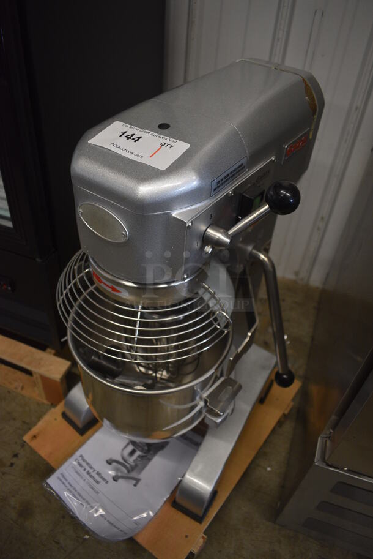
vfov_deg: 67.3
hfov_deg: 48.0
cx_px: 186
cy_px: 280
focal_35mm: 27
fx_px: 419
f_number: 3.5
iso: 900
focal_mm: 18
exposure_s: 1/125
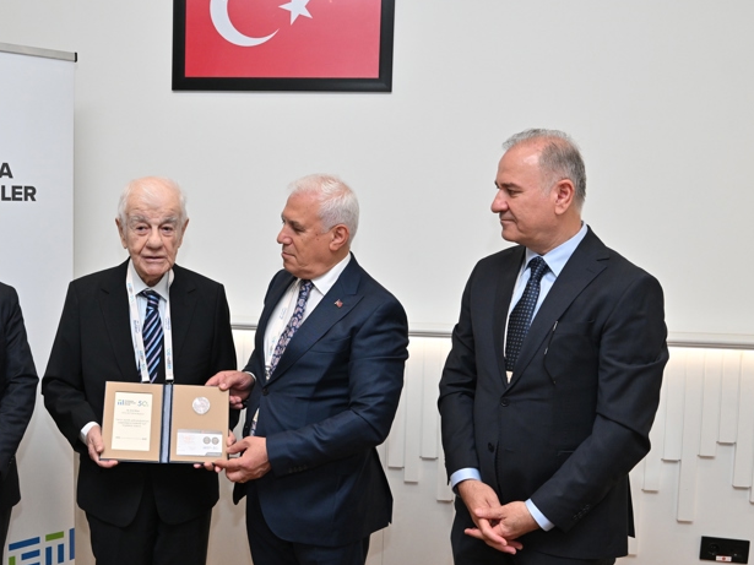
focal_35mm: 39
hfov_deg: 47.5
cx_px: 259
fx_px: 843
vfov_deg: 37.1
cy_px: 272
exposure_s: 1/200
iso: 1600
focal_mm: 27.5
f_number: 6.3
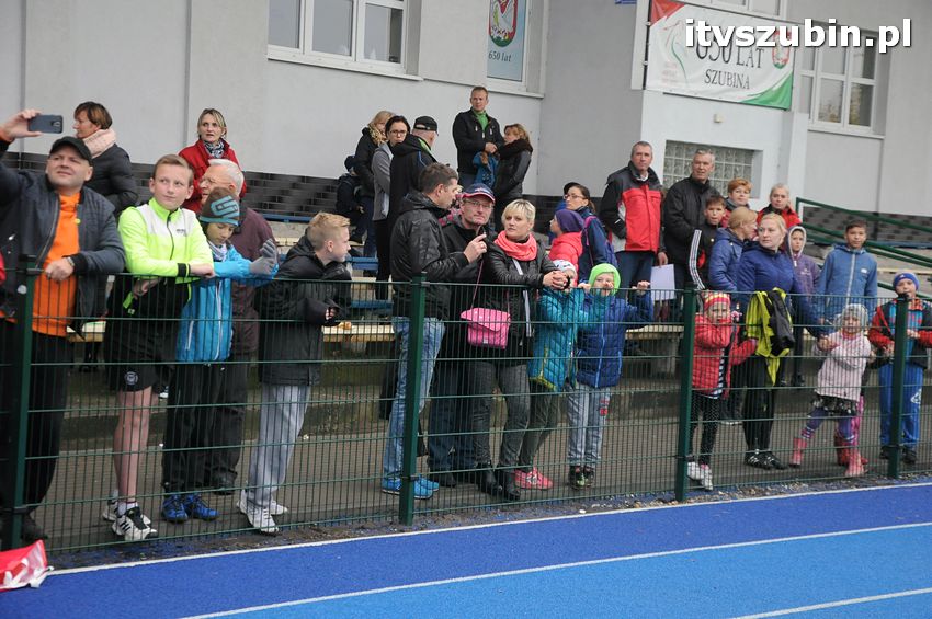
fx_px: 2017
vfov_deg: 17.5
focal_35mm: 78
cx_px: 466
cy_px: 310
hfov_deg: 26.0
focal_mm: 52
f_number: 5.6
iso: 1000
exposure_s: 1/125
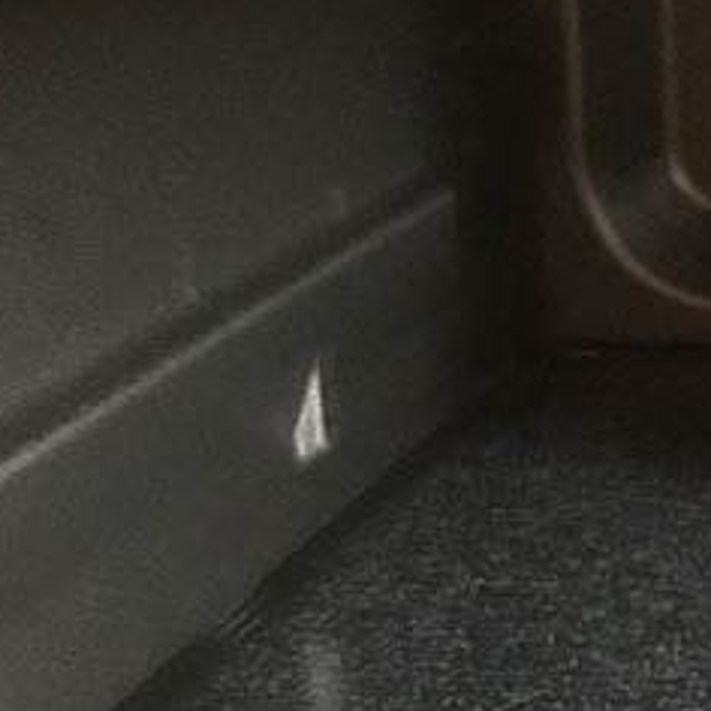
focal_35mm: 126
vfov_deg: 13.8
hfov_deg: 12.9
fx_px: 2928
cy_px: 316
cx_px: 1136
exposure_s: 1/4
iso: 160
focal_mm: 3.99
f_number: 1.8
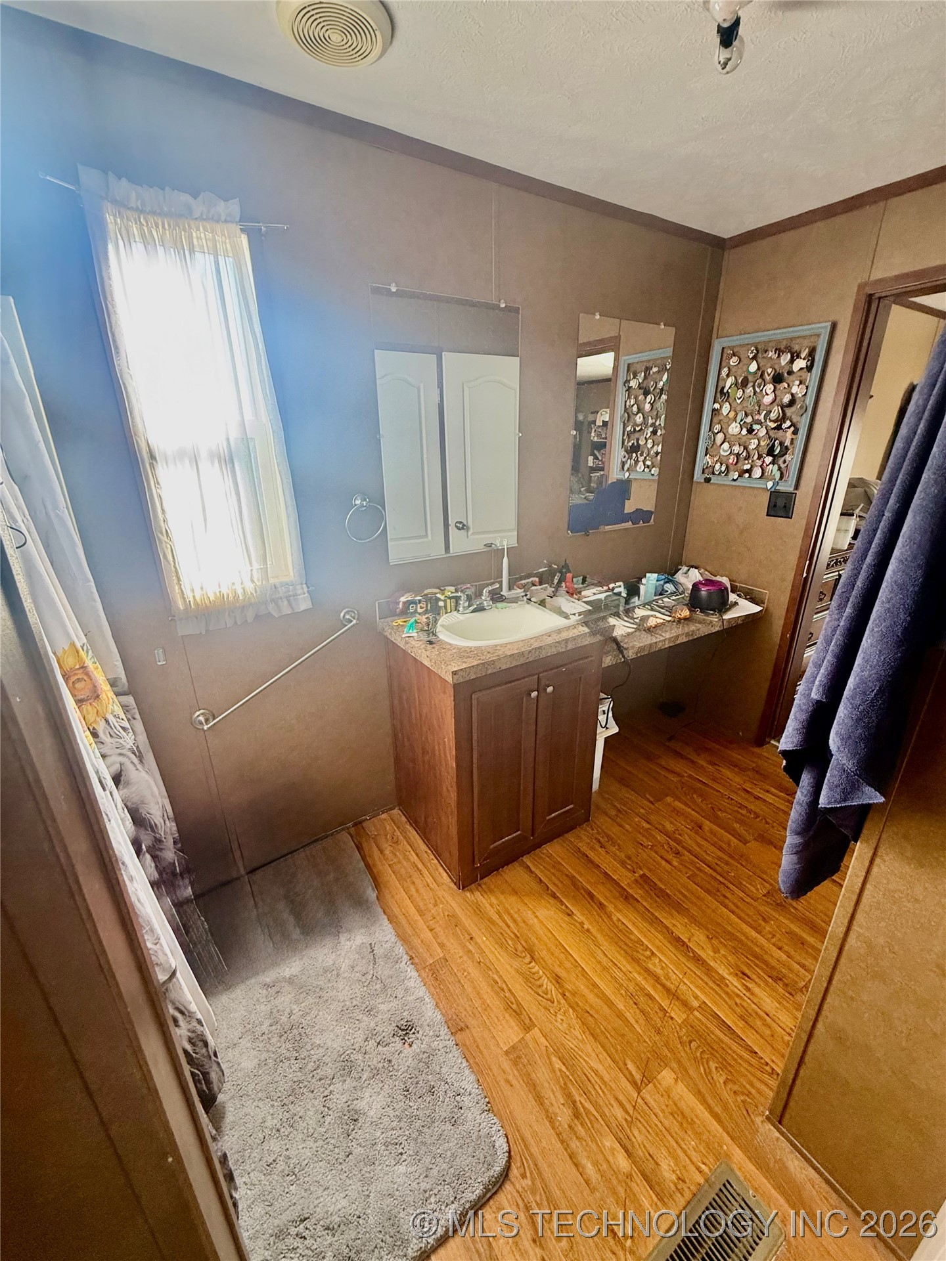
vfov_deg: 102.1
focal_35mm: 14
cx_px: 473
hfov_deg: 85.7
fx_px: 510
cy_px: 630
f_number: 2.2
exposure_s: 1/69
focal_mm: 2.22
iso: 320
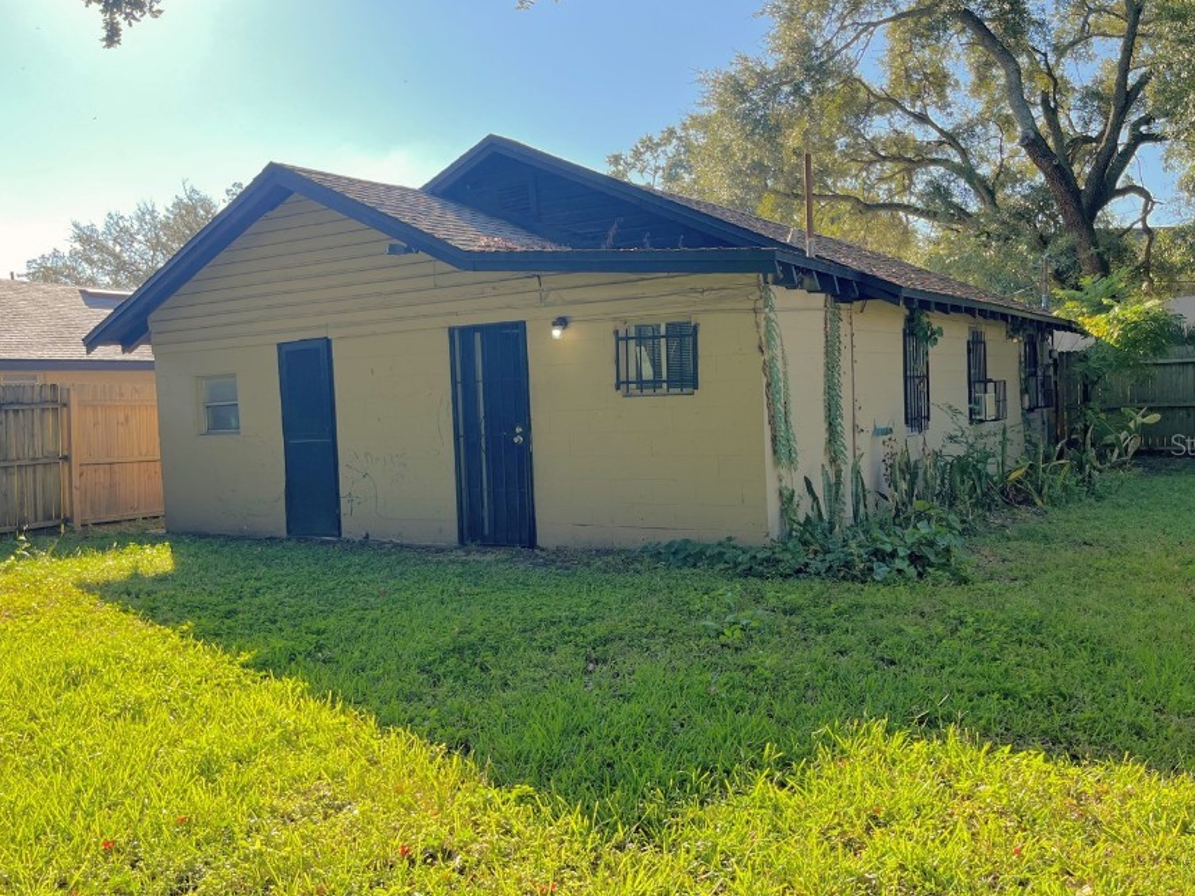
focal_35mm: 31
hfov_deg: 58.4
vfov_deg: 45.4
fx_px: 1070
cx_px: 590
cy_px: 444
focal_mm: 5.1
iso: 50
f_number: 1.6
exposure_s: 1/983
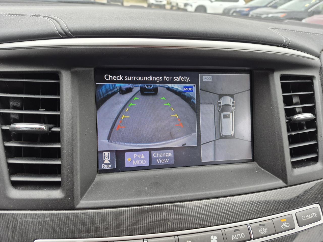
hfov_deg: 73.9
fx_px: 215
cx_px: 162
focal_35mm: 23
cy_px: 121
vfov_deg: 58.9
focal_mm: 5.4
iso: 25
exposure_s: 1/159
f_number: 1.8
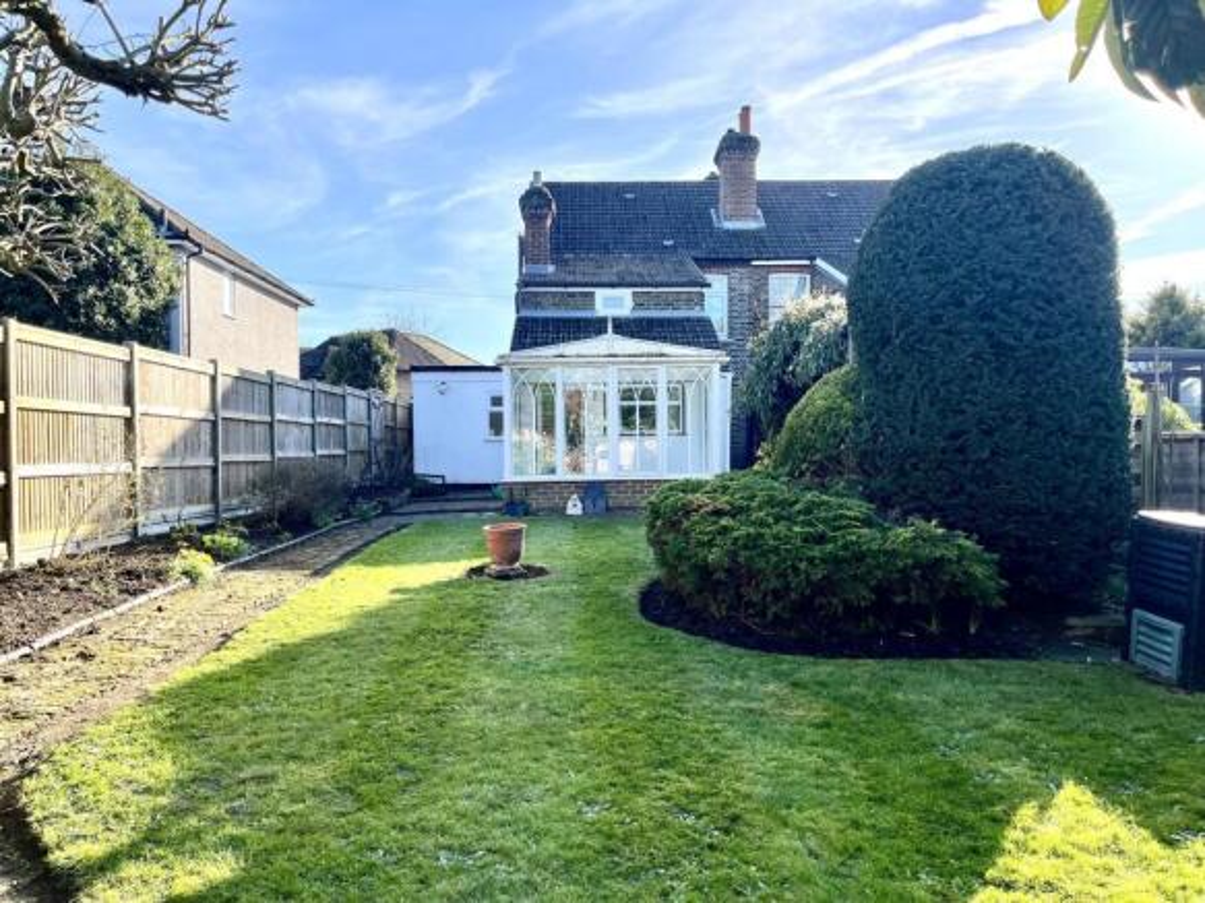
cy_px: 452
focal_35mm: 26
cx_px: 602
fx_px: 905
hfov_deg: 67.3
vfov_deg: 53.0
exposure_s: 1/1536
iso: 50
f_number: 1.6
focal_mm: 5.1
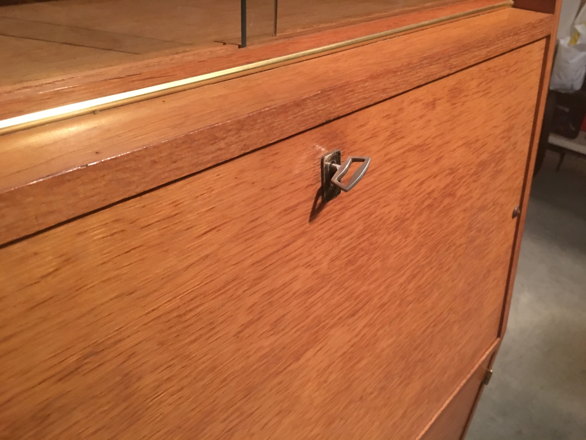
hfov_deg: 61.7
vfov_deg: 48.2
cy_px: 220
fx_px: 491
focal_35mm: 29
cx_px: 293
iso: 100
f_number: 2.2
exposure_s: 1/4
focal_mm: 4.15
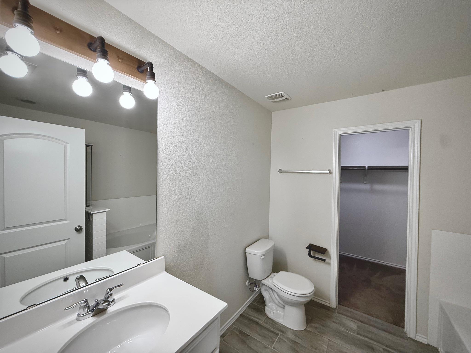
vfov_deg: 85.7
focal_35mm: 14
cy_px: 176
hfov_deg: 102.1
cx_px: 236
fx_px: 190
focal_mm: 2.22
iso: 250
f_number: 2.2
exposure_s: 1/120
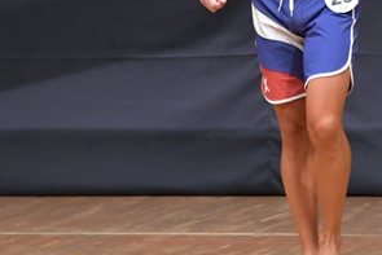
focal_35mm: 827
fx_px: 8779
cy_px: -12
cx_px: 231
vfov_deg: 1.7
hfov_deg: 2.5
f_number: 5.6
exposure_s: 1/400
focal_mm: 210
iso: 6400
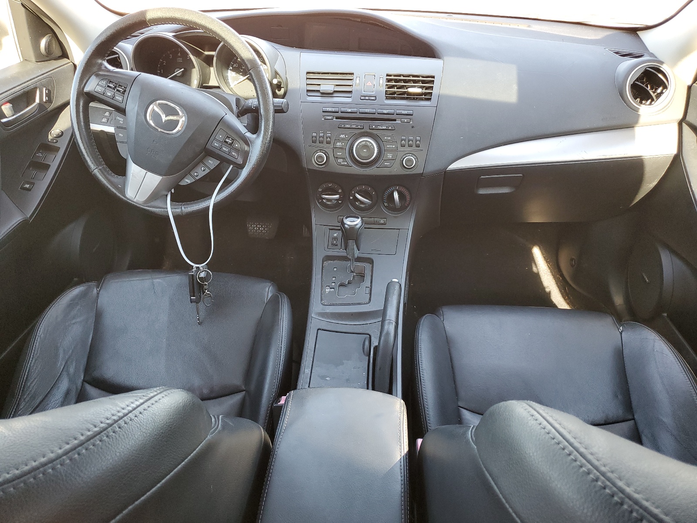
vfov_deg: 53.1
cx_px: 348
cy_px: 262
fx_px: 524
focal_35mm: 26
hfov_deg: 67.3
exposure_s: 1/120
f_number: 1.5
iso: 92
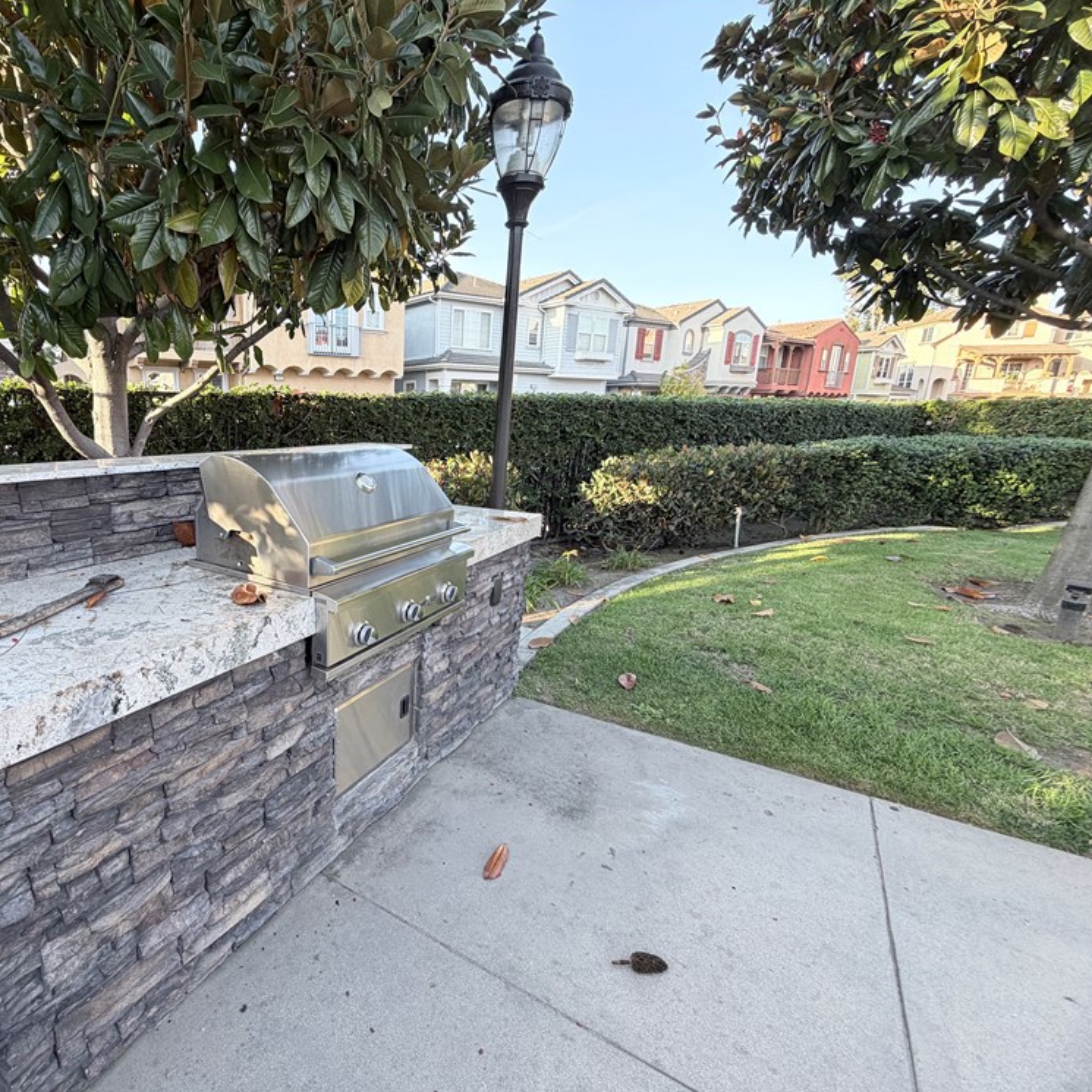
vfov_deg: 84.0
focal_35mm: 17
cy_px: 553
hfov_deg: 81.1
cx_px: 364
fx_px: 607
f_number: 2.2
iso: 64
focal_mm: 2.22
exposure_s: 1/157
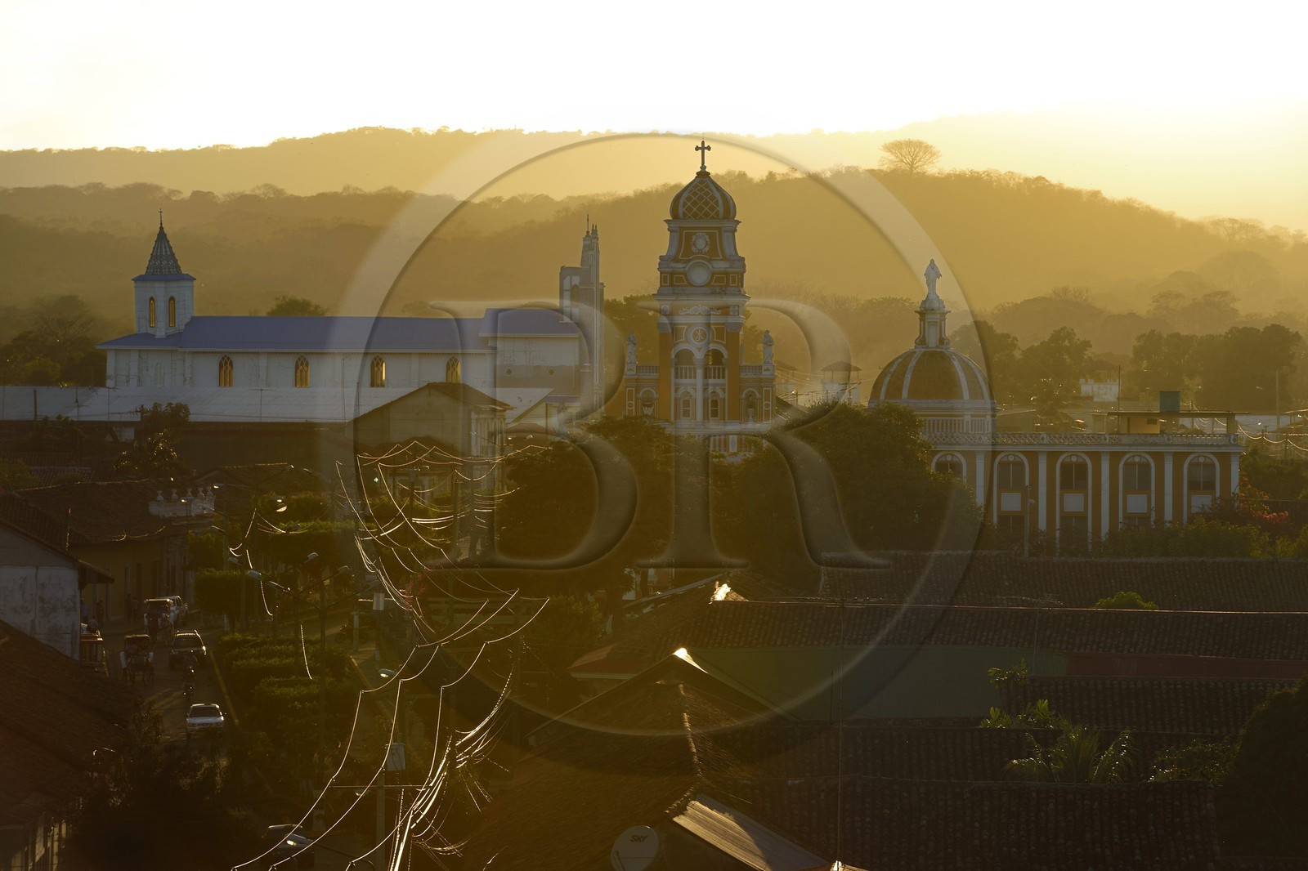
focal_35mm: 200
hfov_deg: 10.3
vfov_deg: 6.9
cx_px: 654
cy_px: 436
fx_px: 7265
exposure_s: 1/400
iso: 400
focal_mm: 200
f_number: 10
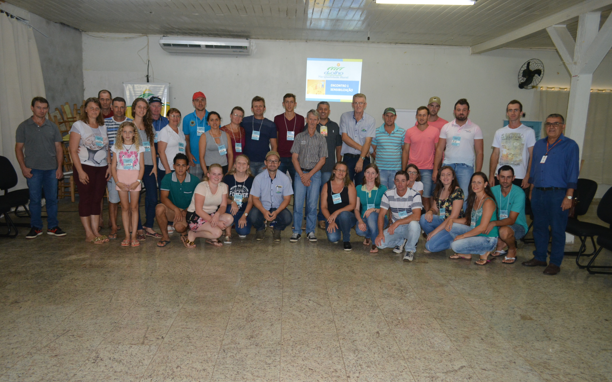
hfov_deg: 66.5
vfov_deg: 44.5
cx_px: 304
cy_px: 194
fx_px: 467
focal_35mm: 28
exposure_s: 1/60
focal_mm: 18
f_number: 3.5
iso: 1250
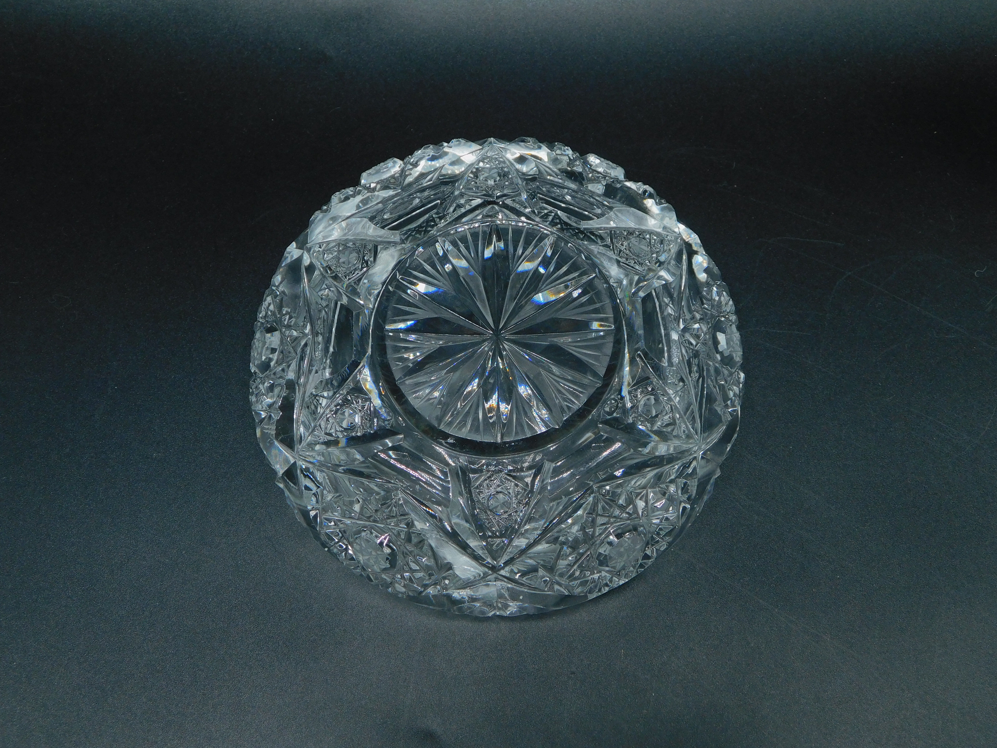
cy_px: 374
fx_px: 1152
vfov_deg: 36.0
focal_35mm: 40
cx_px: 498
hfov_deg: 46.8
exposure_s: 1/160
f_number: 3.6
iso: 125
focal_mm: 7.1
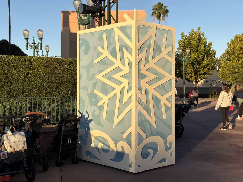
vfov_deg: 30.3
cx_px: 122
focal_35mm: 48
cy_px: 91
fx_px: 337
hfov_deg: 39.7
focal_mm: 6.76
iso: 64
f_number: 1.78
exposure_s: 1/3891
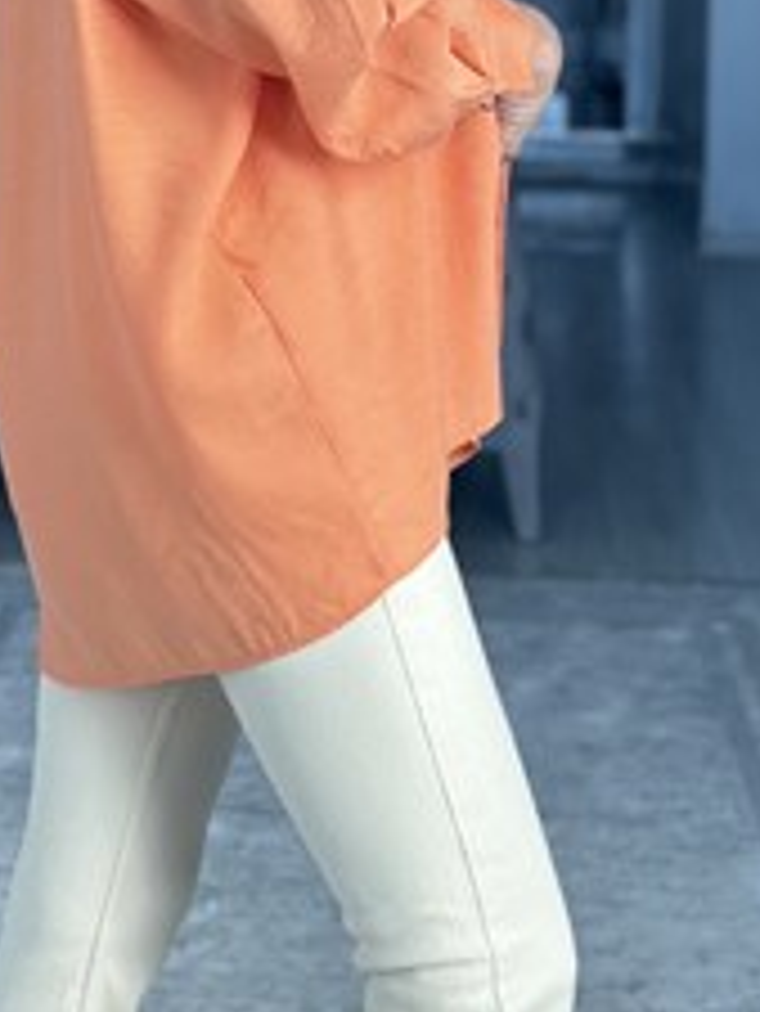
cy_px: -99
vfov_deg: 17.6
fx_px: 3159
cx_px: 225
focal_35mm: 108
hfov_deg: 13.7
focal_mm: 6.86
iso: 125
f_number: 1.78
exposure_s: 1/166
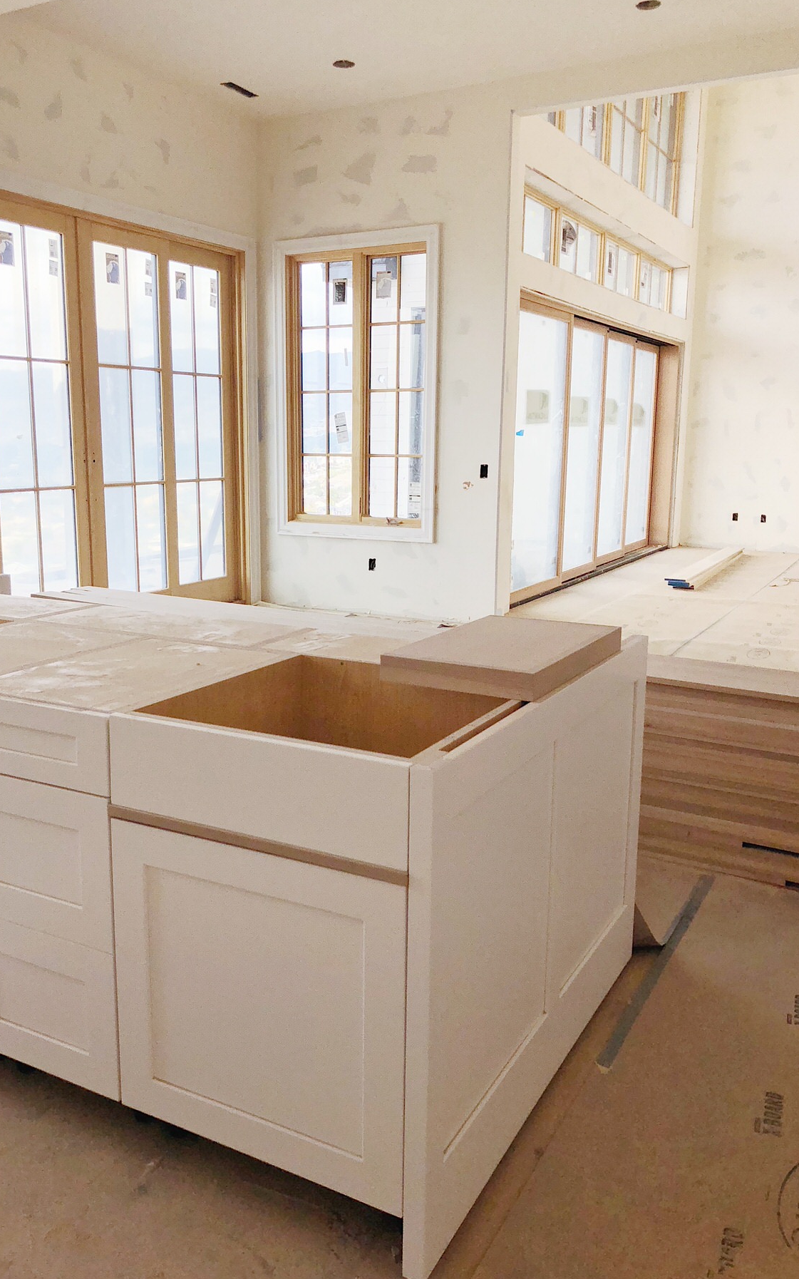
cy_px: 639
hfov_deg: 41.7
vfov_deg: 62.9
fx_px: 1045
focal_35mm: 30
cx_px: 329
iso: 20
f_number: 1.8
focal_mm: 3.99
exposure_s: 1/623
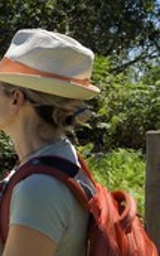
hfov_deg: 17.0
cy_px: 163
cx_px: -145
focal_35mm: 60
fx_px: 418
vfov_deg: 33.8
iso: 200
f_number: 11
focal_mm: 24
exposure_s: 1/400
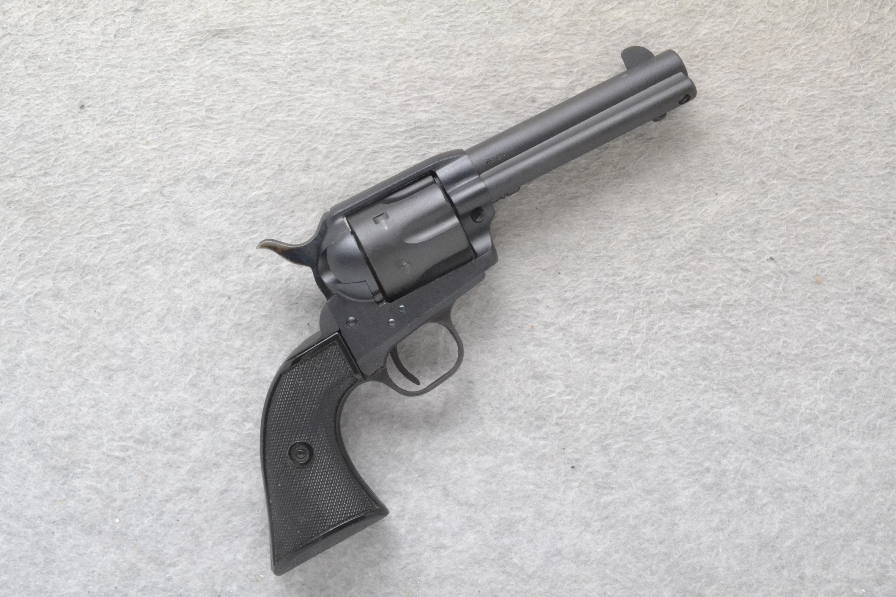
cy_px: 298
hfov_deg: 37.9
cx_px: 448
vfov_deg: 25.8
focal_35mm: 52
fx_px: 1307
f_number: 20
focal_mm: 35
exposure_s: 1/60
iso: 3200
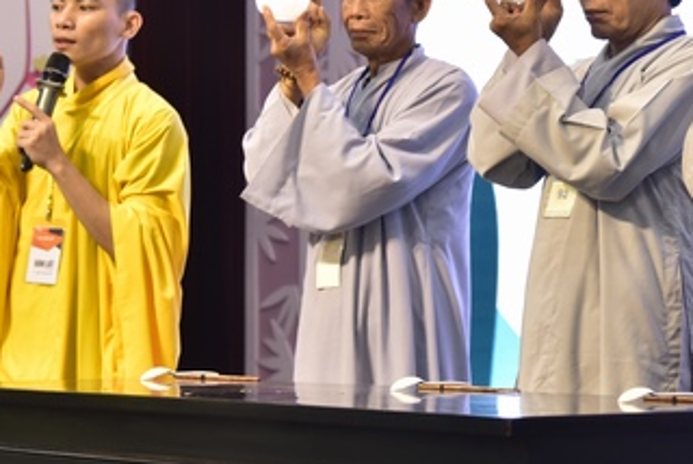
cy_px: 182
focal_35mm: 134
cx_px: 442
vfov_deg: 10.3
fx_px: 2582
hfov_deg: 15.3
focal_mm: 66
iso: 640
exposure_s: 1/50
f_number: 4
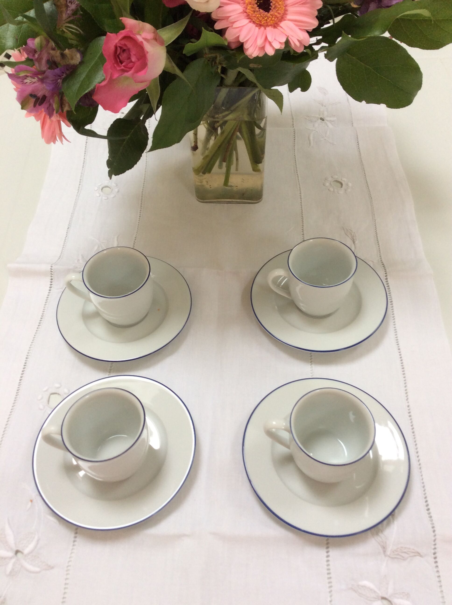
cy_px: 302
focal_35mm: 32
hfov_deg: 44.1
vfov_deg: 56.9
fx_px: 559
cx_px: 226
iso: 40
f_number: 2.4
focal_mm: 3.3
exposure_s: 1/25
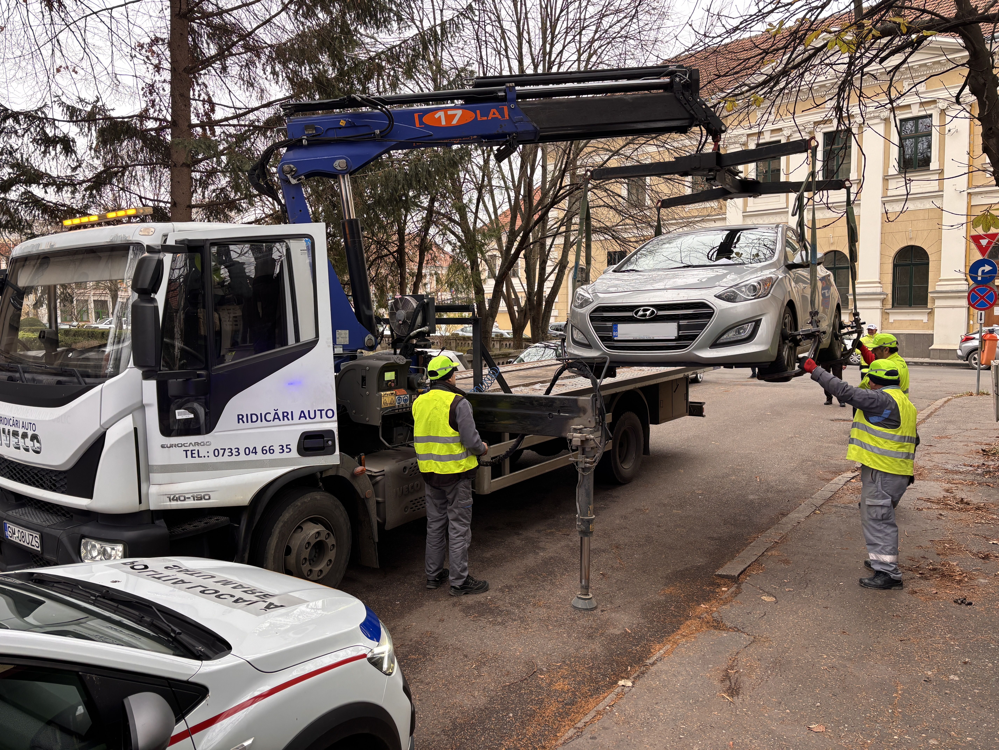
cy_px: 375
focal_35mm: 26
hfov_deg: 67.3
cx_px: 500
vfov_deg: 53.1
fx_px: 750
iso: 64
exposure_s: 1/121
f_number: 1.6
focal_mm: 5.96
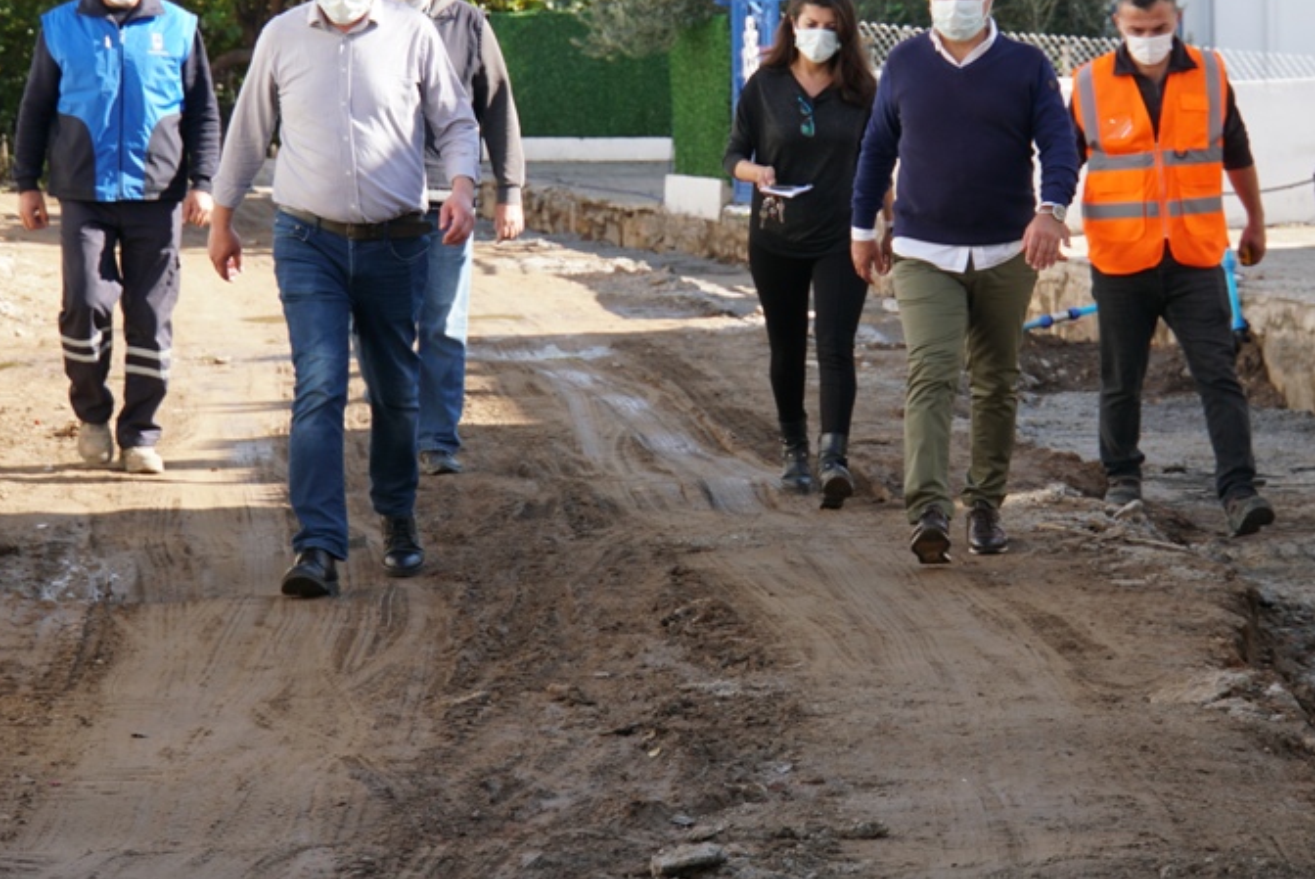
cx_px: 755
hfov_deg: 15.2
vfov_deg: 10.2
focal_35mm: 135
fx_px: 4926
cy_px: 232
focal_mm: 59
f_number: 5.6
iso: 125
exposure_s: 1/160
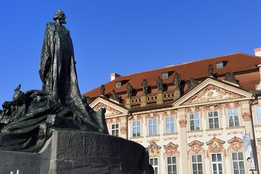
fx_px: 406
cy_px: 87
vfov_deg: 24.2
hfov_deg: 35.6
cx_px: 130
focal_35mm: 56
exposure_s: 1/200
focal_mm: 56
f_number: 14
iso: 200
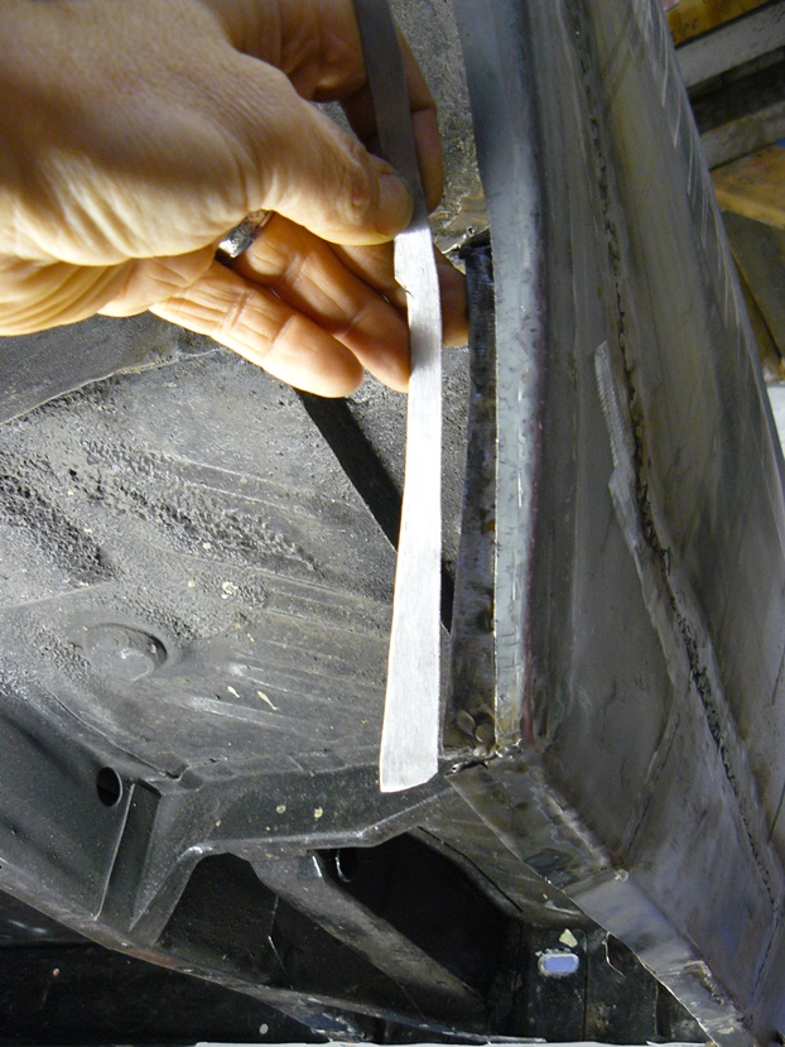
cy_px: 524
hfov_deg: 39.7
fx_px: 1088
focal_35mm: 36
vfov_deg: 51.3
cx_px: 392
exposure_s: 1/13
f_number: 2.8
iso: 200
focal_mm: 6
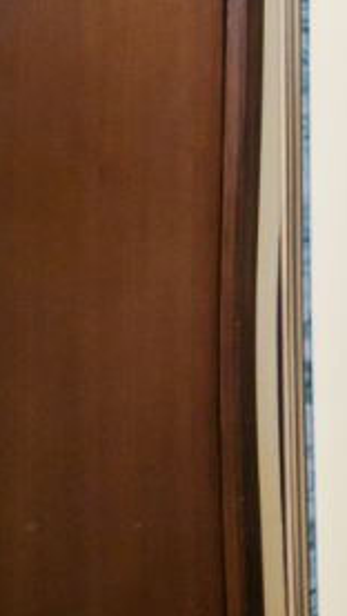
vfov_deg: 36.4
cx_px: 912
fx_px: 899
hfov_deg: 13.3
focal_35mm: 55
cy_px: 116
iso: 400
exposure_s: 1/2
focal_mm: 7
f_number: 4
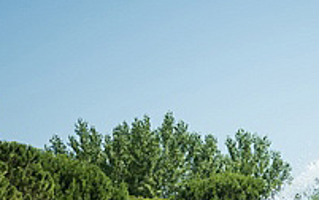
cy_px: 306
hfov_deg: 15.0
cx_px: 336
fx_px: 1183
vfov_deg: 9.4
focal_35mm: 136
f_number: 2.8
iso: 160
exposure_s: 1/3200
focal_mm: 42
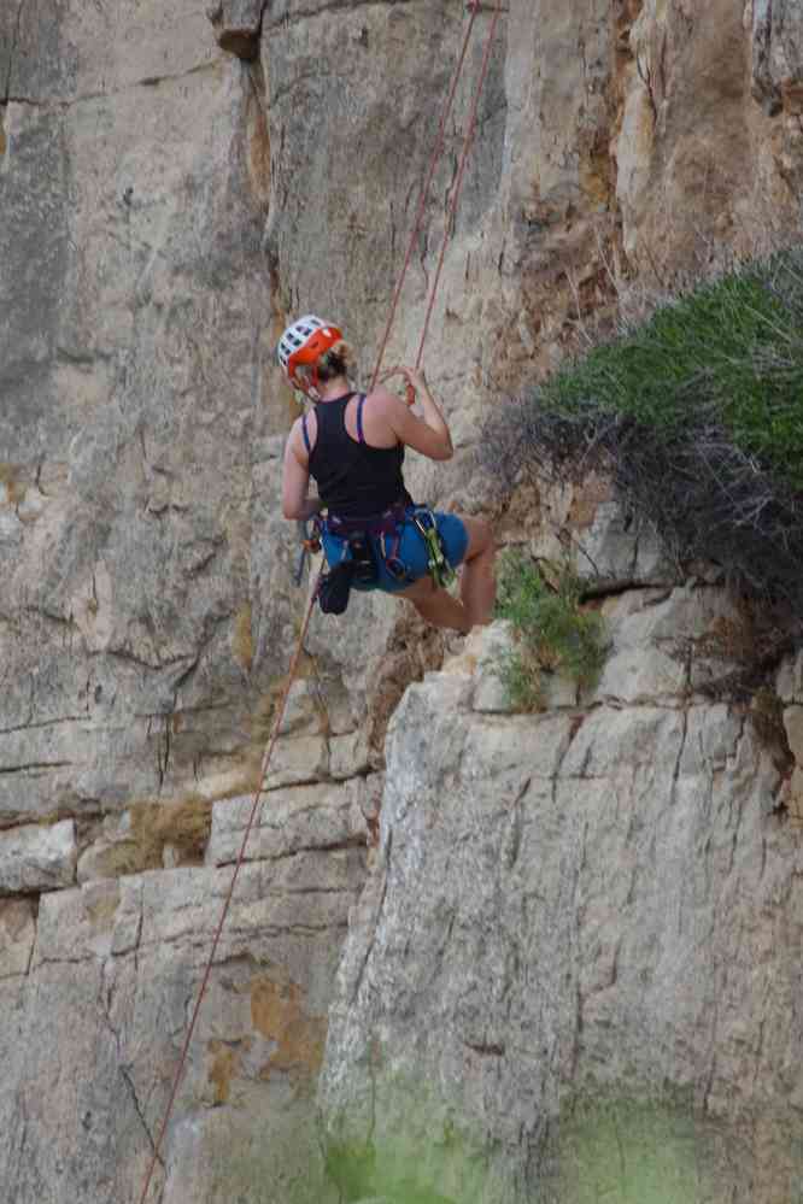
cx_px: 402
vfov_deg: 6.5
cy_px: 602
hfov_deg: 4.4
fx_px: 10539
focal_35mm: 315
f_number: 8
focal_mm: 210
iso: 1600
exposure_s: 1/250
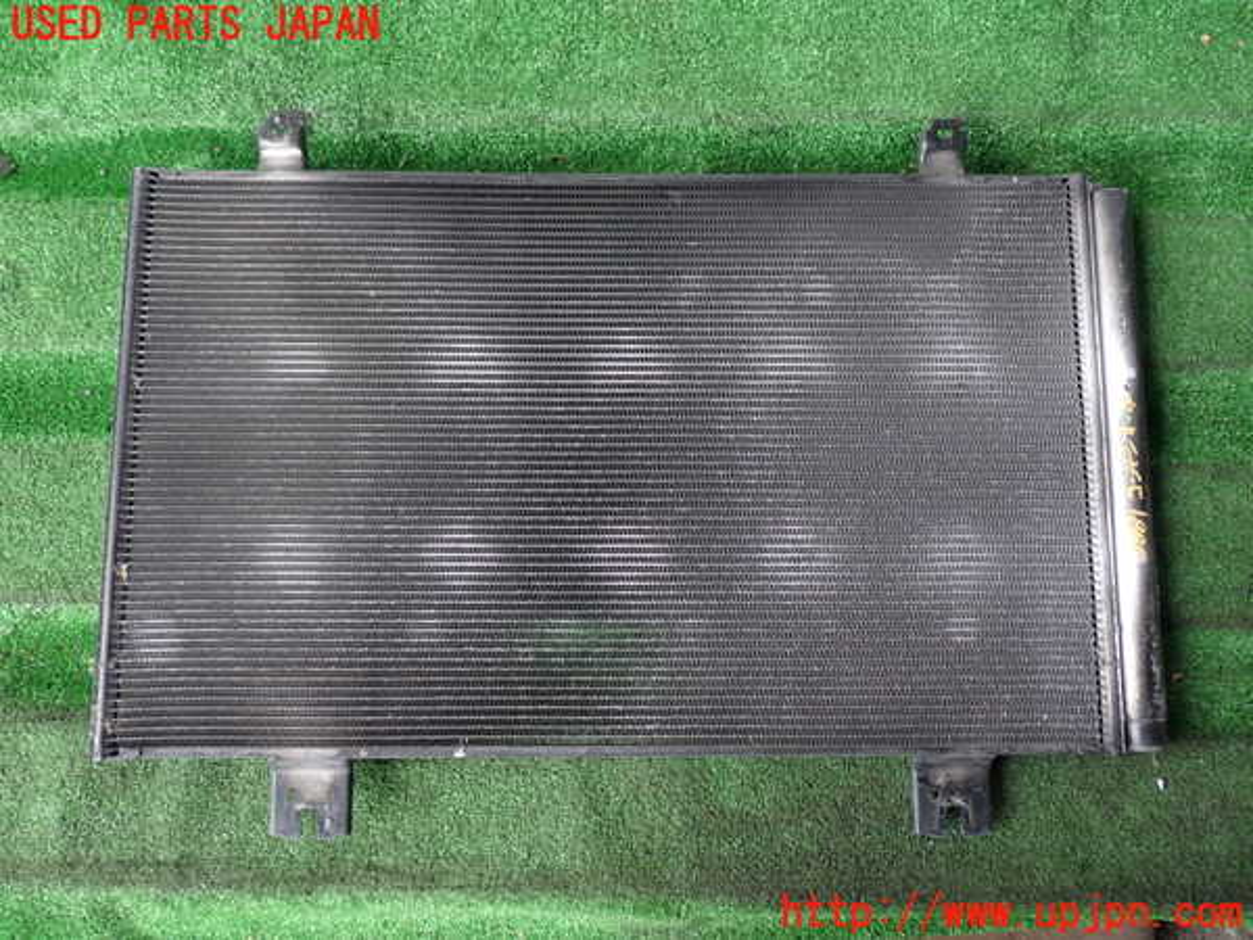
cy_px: 470
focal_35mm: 32
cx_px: 626
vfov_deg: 44.2
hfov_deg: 56.8
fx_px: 1158
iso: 100
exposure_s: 1/160
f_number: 2.4
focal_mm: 5.79
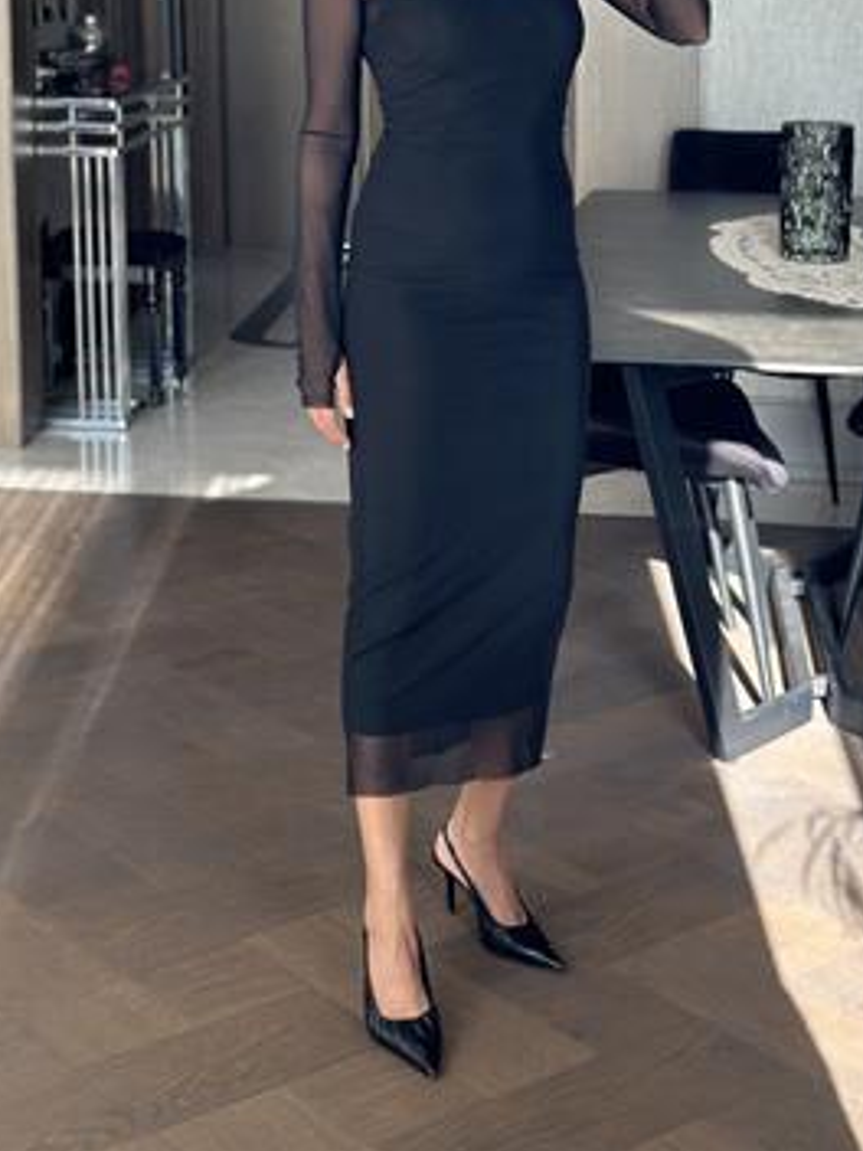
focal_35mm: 69
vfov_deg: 27.9
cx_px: 438
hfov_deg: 21.3
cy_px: 330
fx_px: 2294
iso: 80
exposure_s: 1/195
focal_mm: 6.86
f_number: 1.78
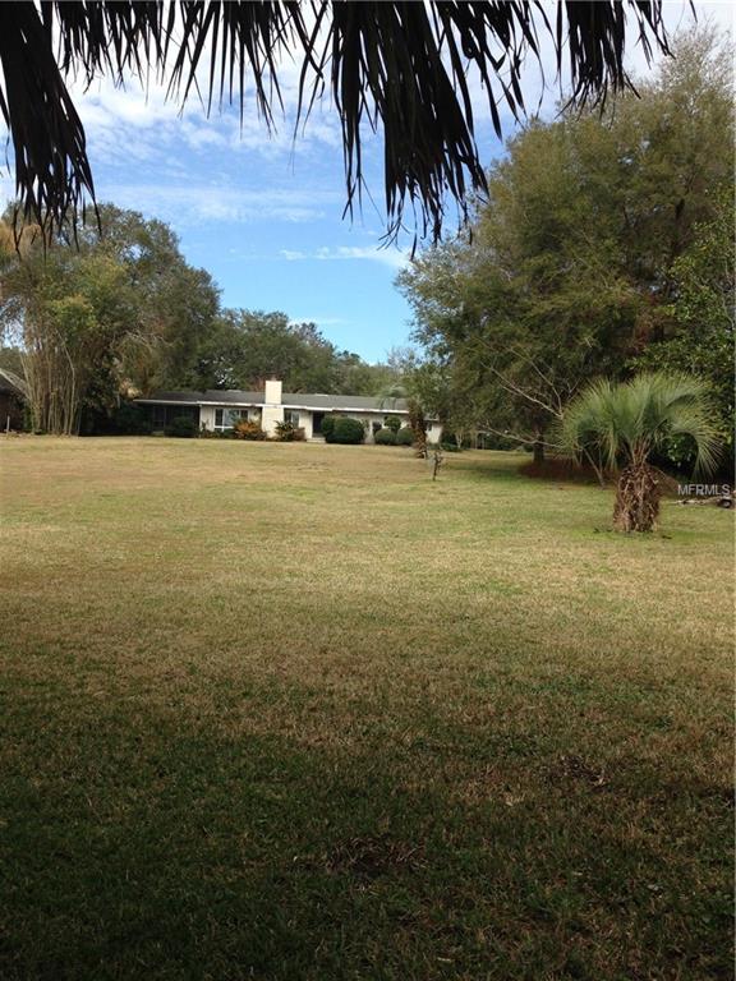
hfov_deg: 42.9
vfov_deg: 55.4
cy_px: 490
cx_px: 368
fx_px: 936
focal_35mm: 33
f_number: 2.4
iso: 50
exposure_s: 1/1261
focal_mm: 4.12
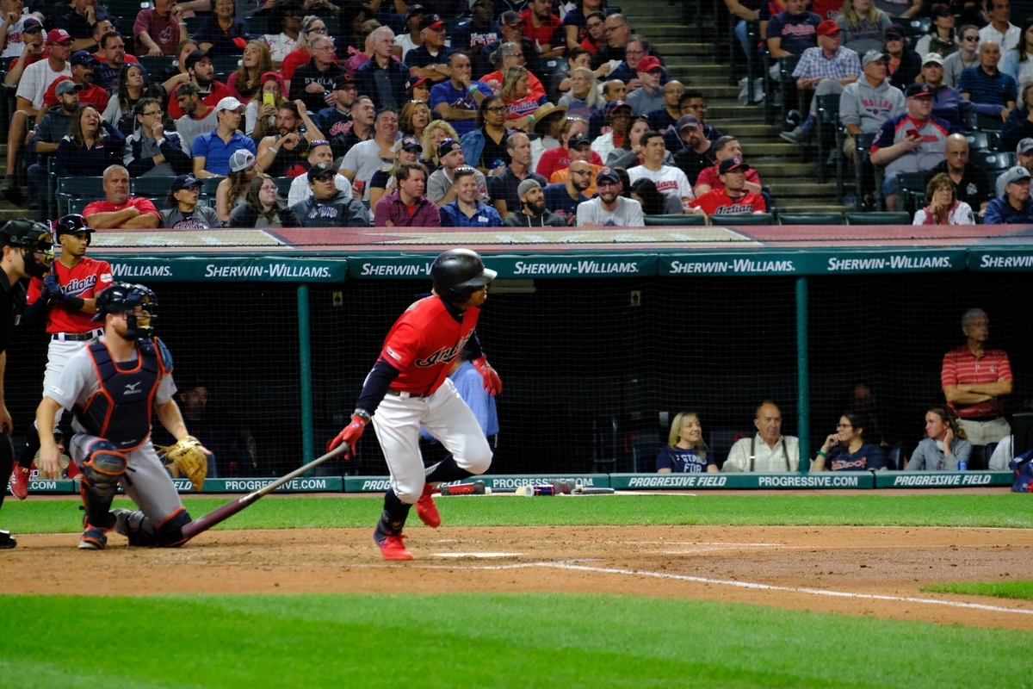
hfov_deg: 6.9
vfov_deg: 4.6
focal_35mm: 300
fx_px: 8608
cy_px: 344
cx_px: 516
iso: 6400
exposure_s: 1/550
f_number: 5.6
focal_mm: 200
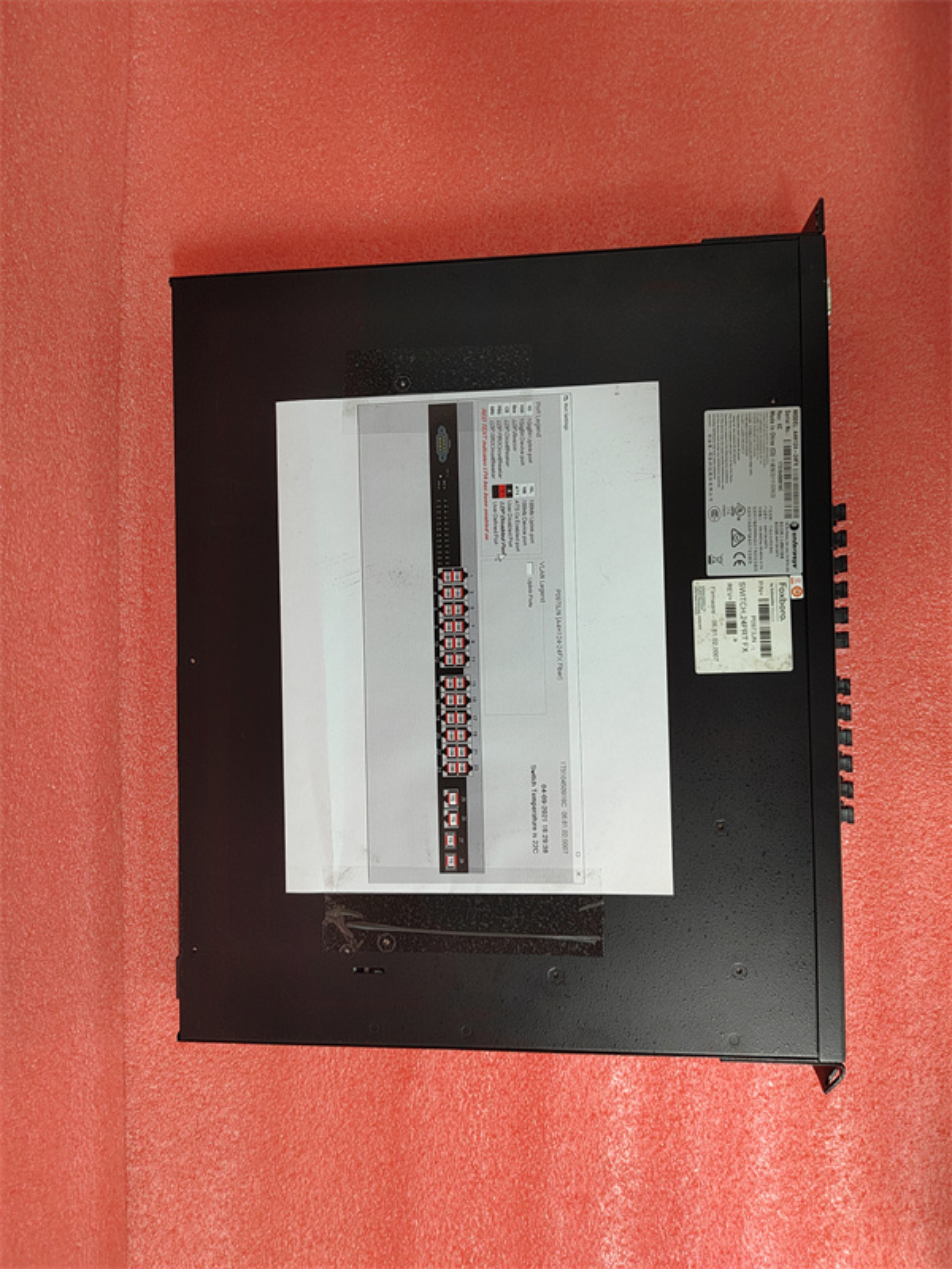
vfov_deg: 73.9
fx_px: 843
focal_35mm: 23
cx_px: 476
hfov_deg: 58.9
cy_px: 634
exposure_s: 1/50
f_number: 1.9
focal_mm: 5.52
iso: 1575
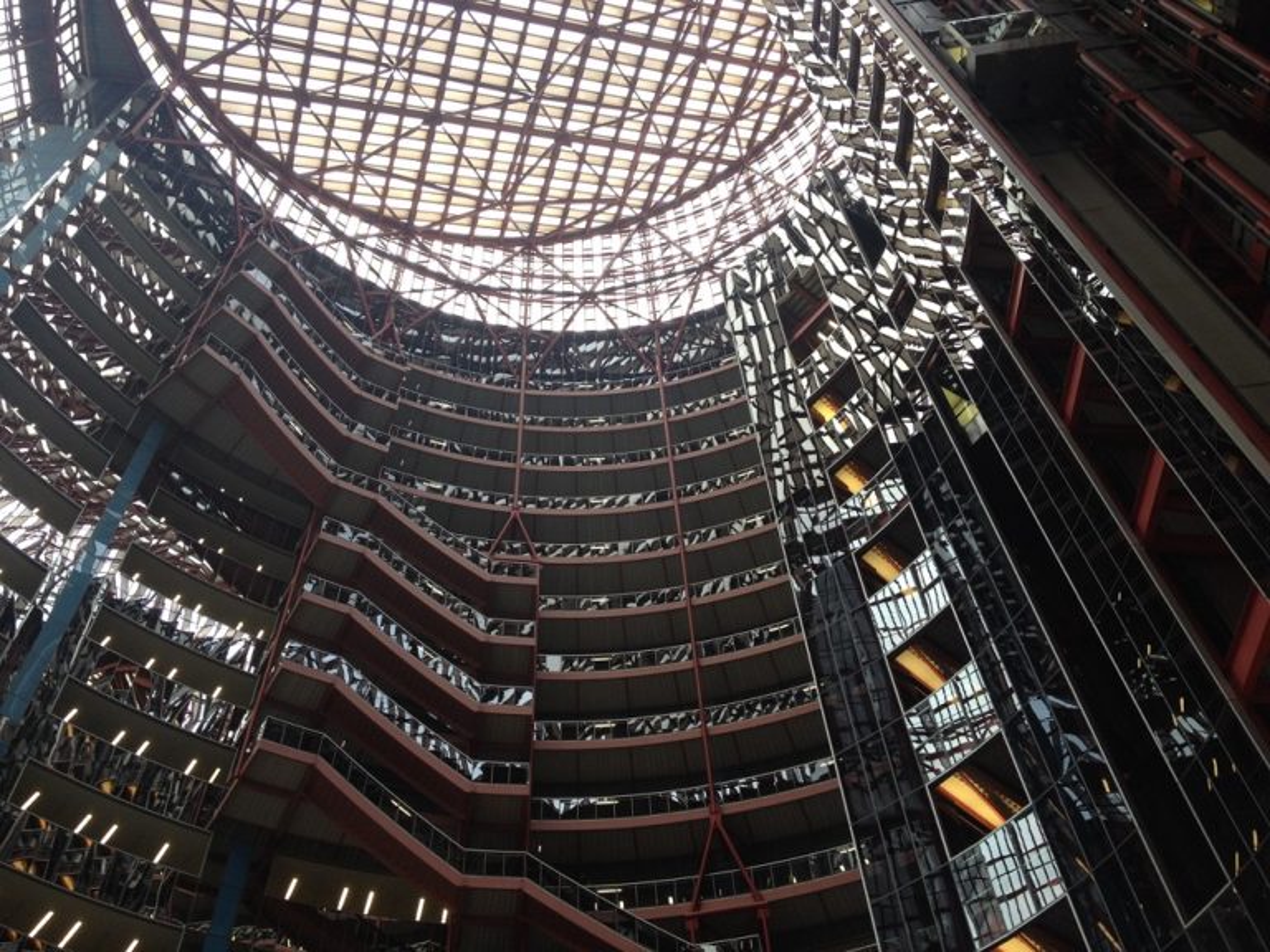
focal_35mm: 35
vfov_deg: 40.7
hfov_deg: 52.6
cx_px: 635
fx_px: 1284
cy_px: 476
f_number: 2.4
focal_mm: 4.28
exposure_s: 1/40
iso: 50
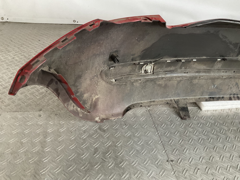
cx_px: 120
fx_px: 201
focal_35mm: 29
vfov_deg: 48.2
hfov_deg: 61.7
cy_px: 90
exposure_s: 1/50
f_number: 1.8
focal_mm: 3
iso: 160
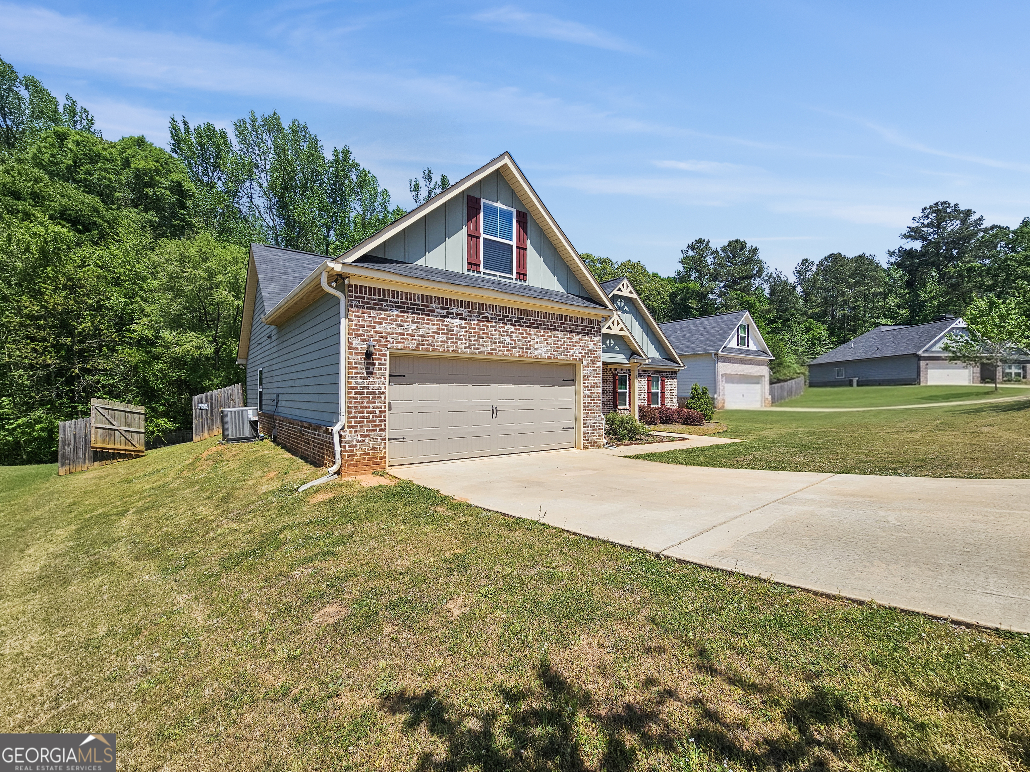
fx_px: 387
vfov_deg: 89.9
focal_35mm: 13
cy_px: 386
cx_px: 515
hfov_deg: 106.2
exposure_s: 1/2500
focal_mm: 2.2
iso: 50
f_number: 2.2
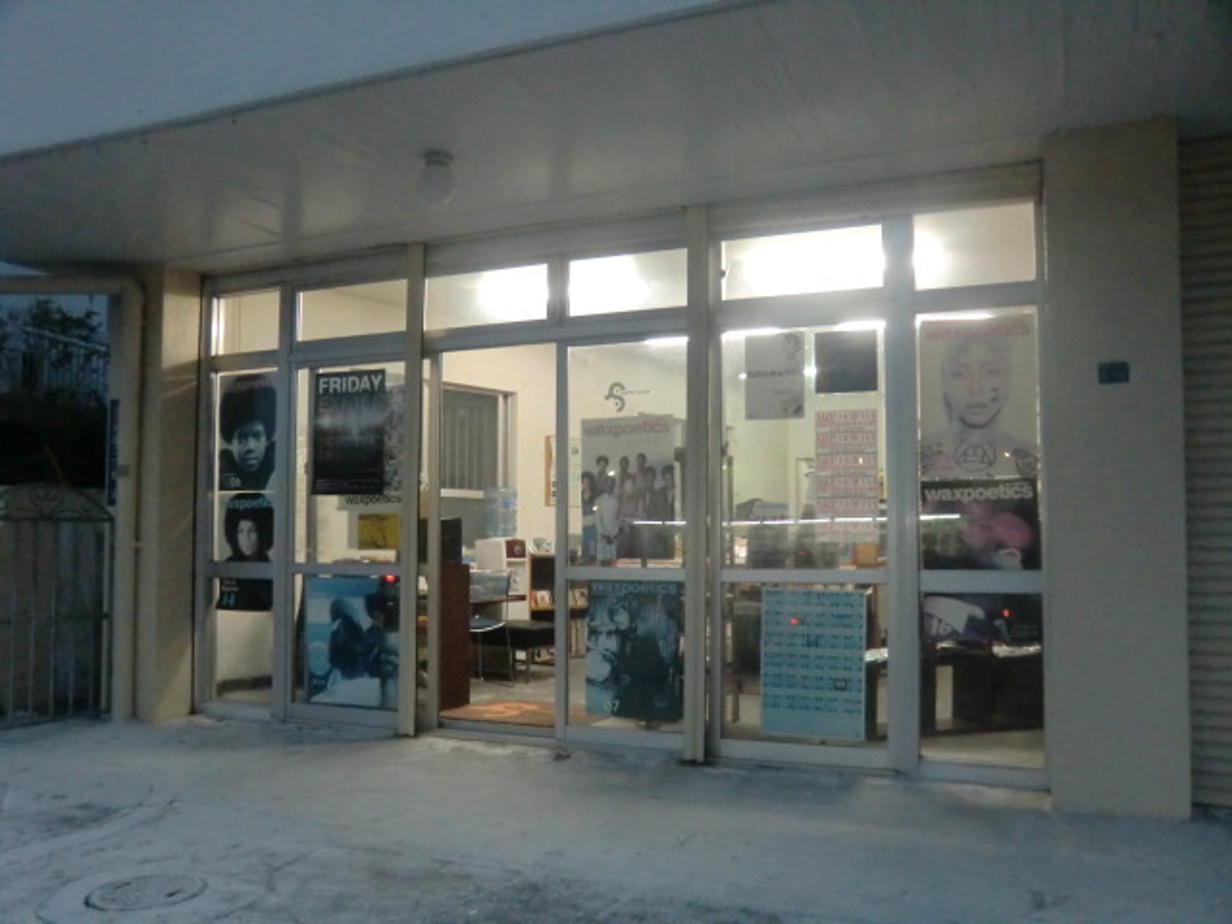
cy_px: 462
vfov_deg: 48.2
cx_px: 616
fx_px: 1032
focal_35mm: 29
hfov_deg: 61.7
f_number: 3.5
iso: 640
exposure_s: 1/60
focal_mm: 5.2
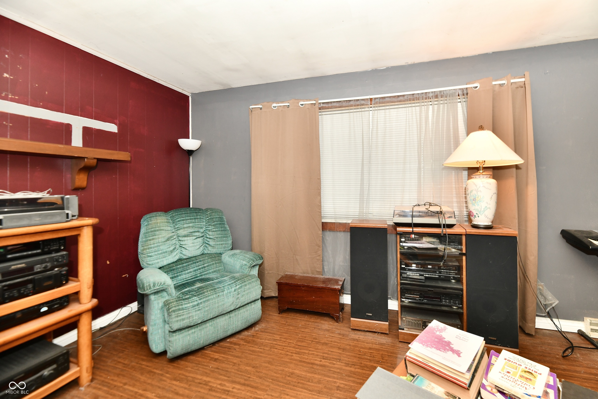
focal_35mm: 14
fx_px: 233
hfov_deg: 104.3
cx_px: 299
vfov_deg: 81.2
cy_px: 200
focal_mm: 14
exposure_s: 1/60
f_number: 6.3
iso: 640
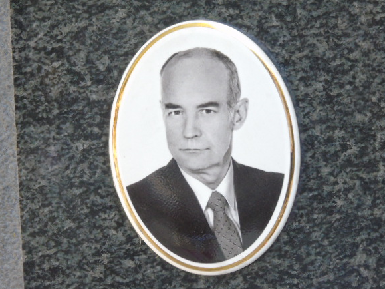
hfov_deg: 4.3
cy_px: 148
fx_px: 5126
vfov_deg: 3.2
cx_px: 174
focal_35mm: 461
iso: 500
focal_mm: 74
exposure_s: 1/125
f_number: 5.3
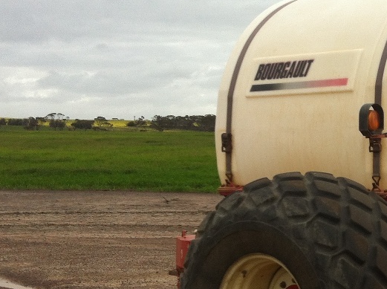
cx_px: 404
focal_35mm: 87
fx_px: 971
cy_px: 215
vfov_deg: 16.8
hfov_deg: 21.6
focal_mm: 3.85
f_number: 2.8
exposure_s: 1/754
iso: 80
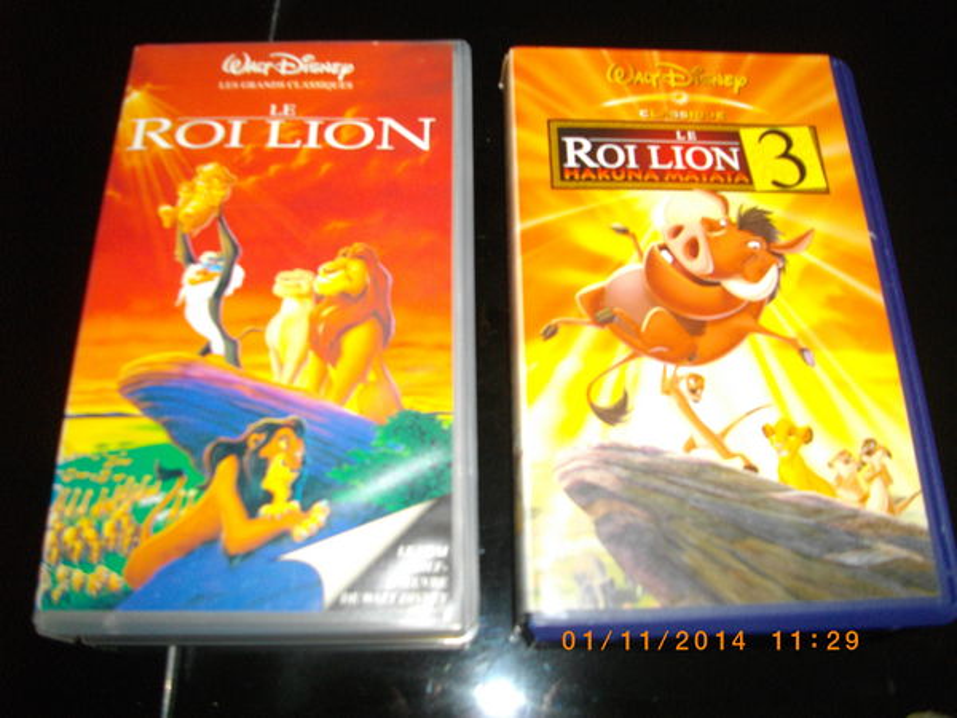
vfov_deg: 44.2
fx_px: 885
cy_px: 359
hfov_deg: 56.8
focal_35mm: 32
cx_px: 478
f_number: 2.9
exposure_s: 1/50
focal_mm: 5.7
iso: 200
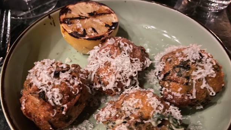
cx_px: 116
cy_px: 83
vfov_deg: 39.9
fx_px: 178
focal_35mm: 29
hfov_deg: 66.1
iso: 400
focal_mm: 4.2
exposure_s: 1/7
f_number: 1.6
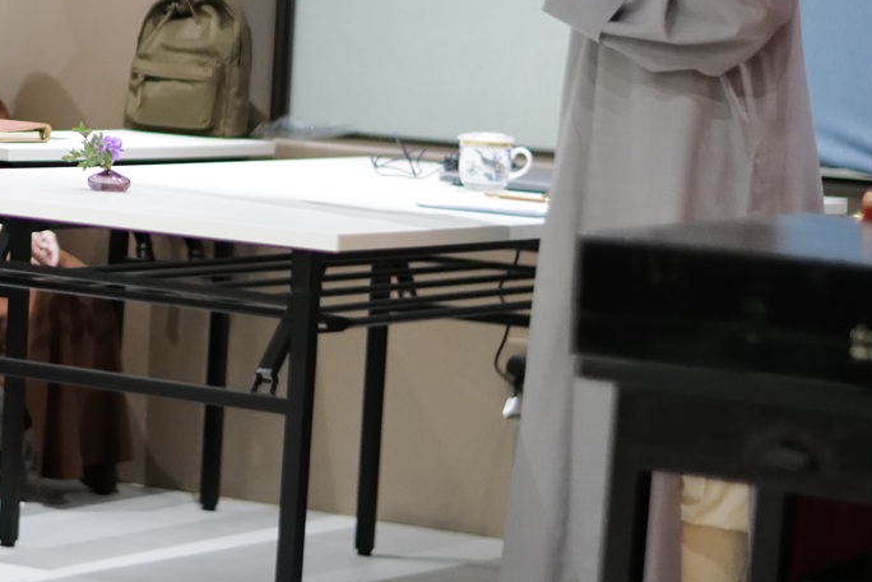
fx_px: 3706
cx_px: -3
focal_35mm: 153
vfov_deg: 8.9
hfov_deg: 13.2
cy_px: 37
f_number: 1.7
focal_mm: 50
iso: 2500
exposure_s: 1/500
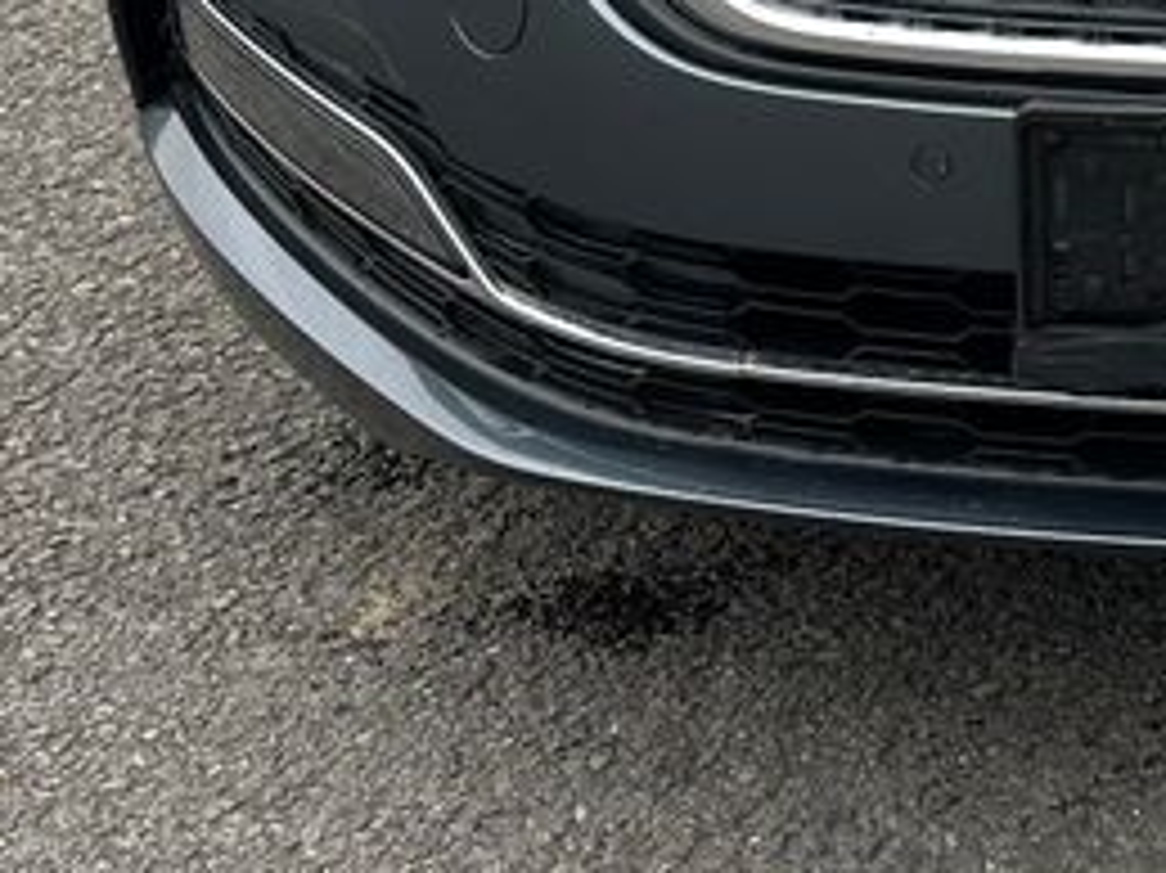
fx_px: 3198
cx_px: 1486
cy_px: -378
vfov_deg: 14.6
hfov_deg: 19.2
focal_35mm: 95
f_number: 1.78
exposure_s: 1/121
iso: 64
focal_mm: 6.86
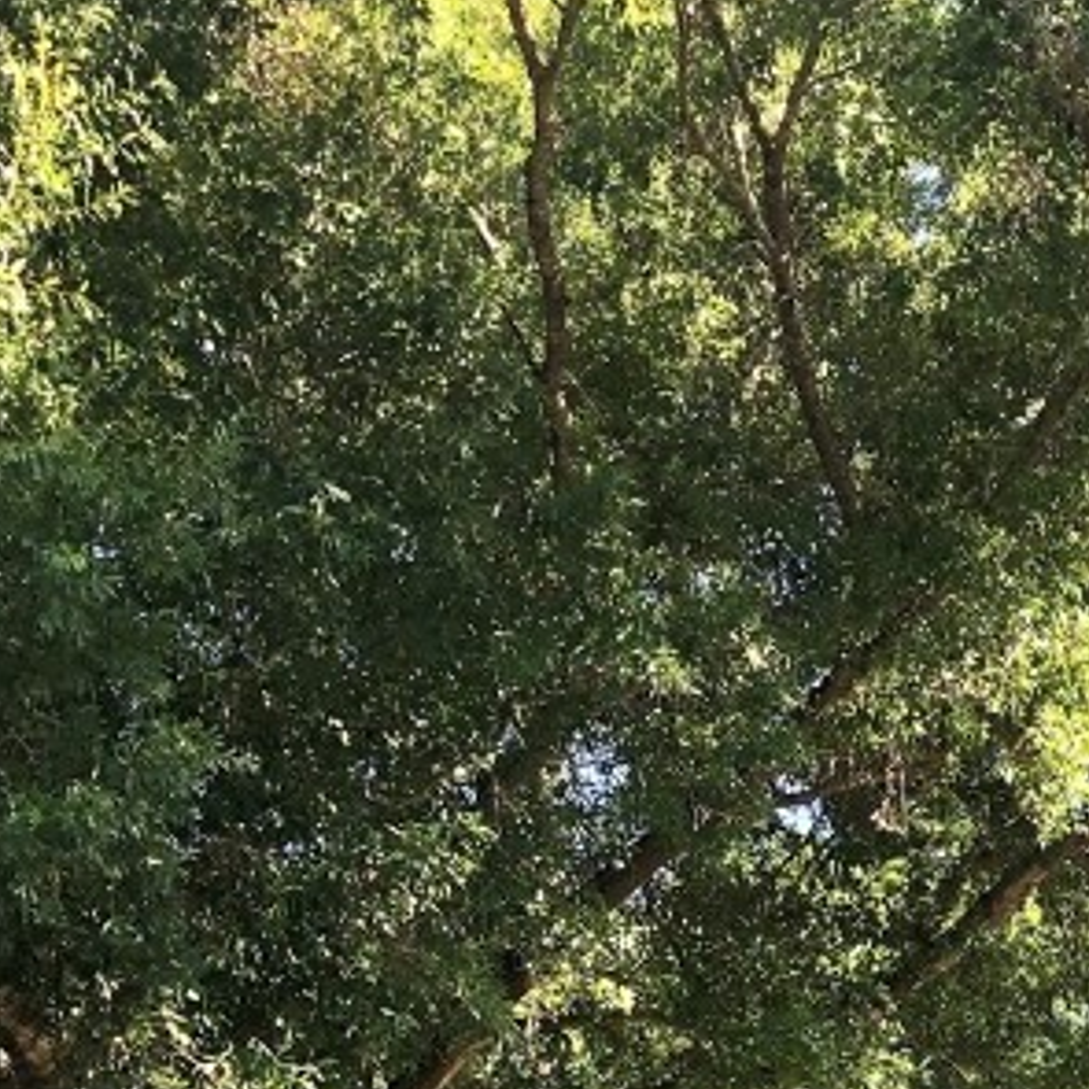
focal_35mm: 86
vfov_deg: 18.9
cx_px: 1226
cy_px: 1373
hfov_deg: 19.3
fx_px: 3061
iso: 20
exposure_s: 1/172
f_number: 1.8
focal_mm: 4
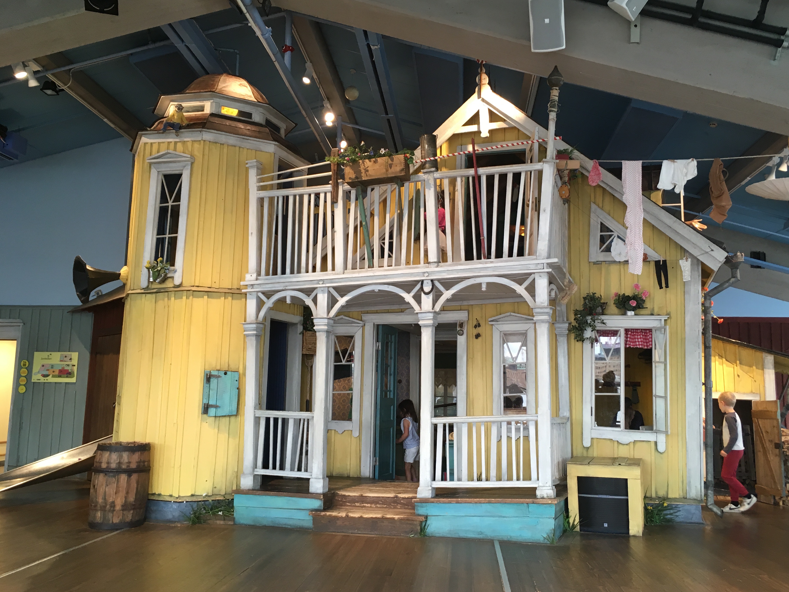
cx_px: 434
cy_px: 289
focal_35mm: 32
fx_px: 729
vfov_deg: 44.2
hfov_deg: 56.7
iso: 64
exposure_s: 1/33
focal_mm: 4.15
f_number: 2.2
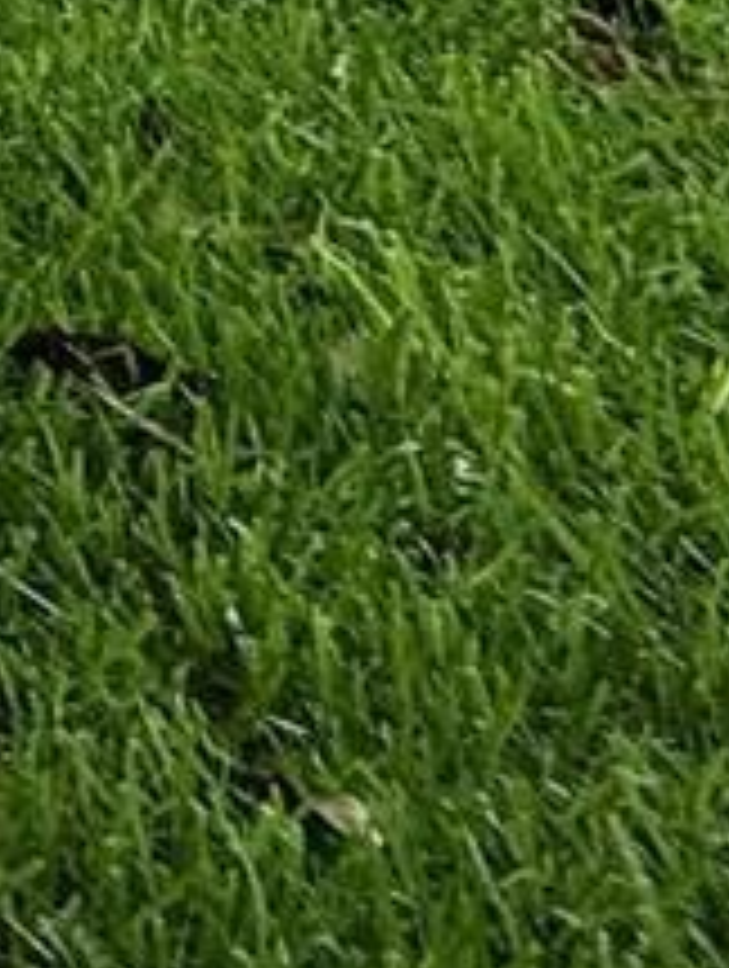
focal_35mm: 104
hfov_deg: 6.6
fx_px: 2912
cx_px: -2812
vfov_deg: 14.2
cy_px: -1207
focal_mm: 2.22
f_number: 2.2
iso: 50
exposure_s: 1/694
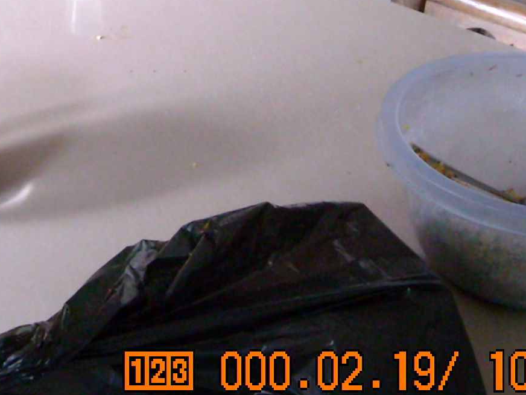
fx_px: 1580
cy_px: -93
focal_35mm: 104
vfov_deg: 13.8
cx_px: 11
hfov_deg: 18.4
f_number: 2.8
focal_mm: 5.7
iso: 400
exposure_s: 1/42
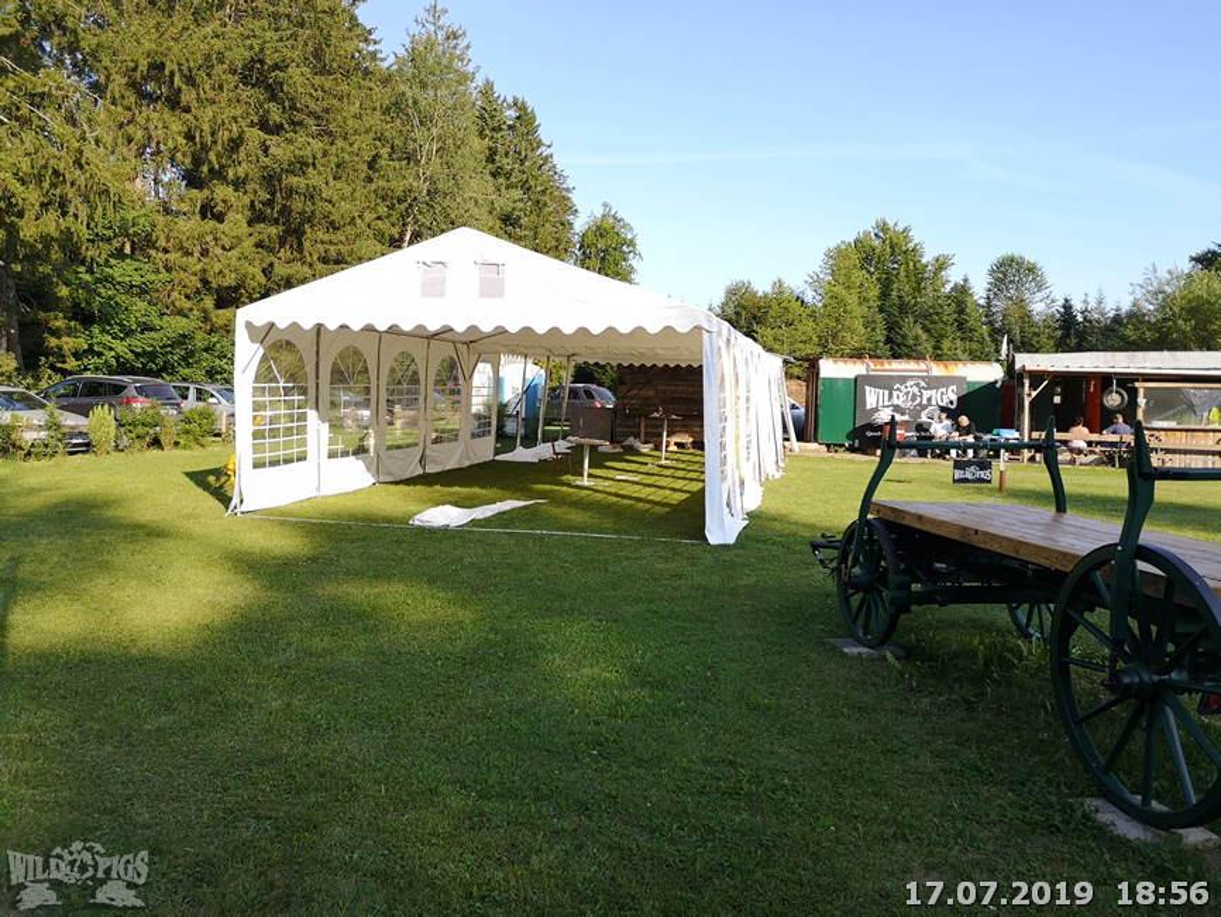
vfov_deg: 51.4
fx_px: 953
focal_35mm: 27
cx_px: 610
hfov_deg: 65.3
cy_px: 458
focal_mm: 3.95
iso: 50
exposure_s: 1/981
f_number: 1.8
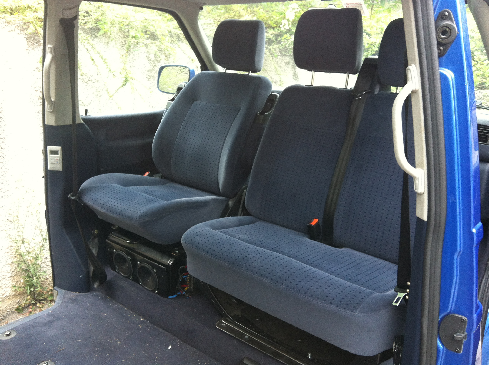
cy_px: 182
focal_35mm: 35
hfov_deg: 52.7
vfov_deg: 40.6
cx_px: 244
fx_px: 494
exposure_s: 1/40
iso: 100
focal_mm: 3.85
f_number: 2.8
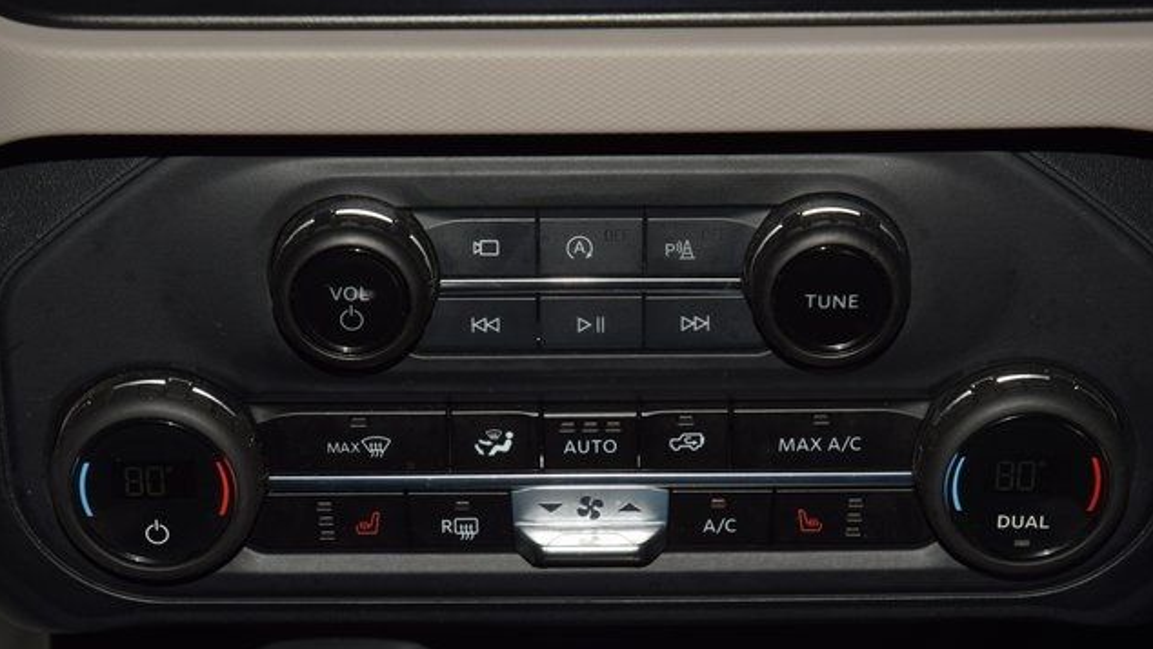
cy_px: 343
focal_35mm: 111
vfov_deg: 10.9
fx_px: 3394
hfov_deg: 19.3
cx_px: 576
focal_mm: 70
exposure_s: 1/125
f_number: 8
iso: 100
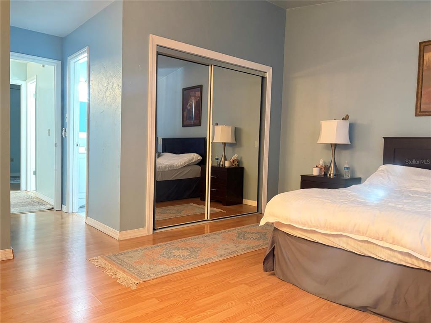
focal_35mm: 26
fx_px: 324
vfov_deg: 53.1
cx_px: 216
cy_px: 162
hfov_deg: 67.3
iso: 640
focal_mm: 5.96
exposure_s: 1/30
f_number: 1.6
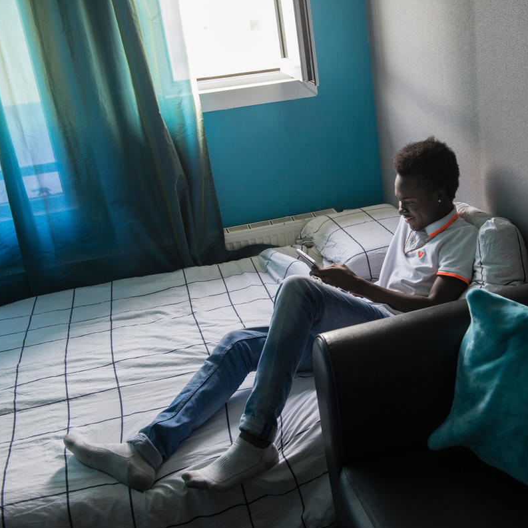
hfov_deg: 37.0
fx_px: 777
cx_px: 369
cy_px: 265
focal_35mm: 45
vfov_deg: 37.6
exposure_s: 1/80
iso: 1250
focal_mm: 35
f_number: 4.5
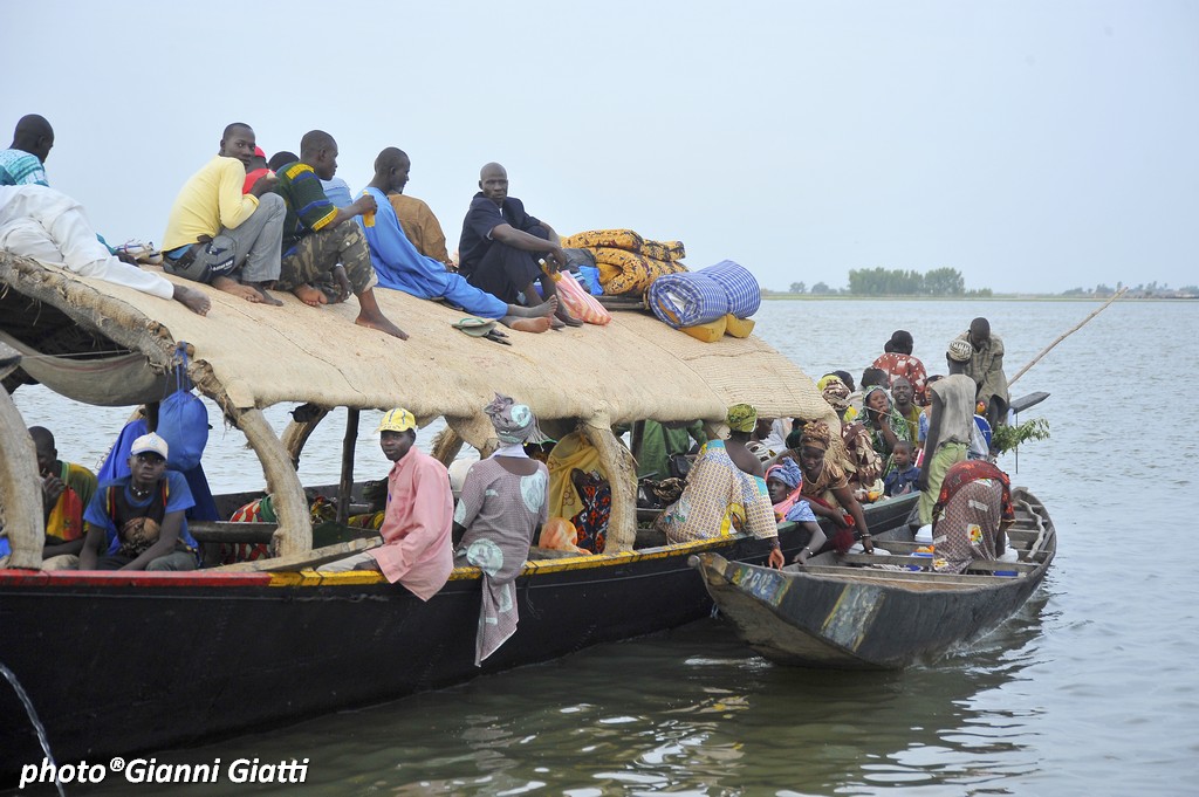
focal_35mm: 95
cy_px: 398
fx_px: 3161
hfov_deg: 21.5
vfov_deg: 14.4
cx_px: 600
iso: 1000
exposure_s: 1/160
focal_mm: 95
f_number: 7.1
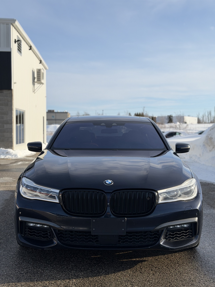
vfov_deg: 39.7
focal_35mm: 48
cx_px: 108
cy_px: 144
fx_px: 398
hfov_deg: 30.3
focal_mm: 6.76
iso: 64
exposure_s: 1/6024
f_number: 1.78
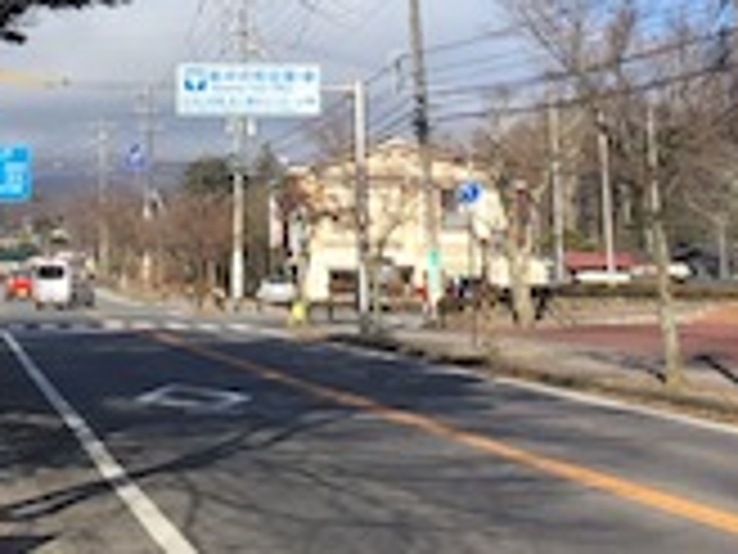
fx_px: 1919
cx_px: 108
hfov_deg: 21.4
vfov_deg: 15.8
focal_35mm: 90
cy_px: -119
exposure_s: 1/1721
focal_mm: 4.15
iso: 32
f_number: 2.2
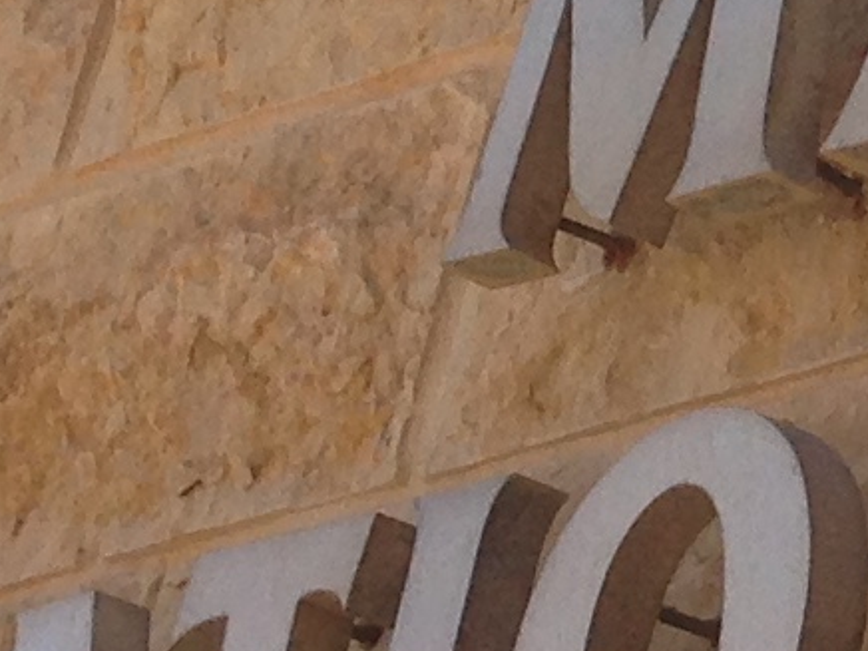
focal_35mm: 247
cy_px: -299
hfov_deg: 7.6
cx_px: 1879
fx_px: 6194
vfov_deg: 6.0
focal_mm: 4.13
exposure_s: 1/1869
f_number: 2.4
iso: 50
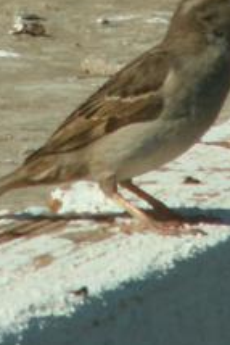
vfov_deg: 1.0
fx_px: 19995
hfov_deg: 0.7
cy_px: 6
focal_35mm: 2090
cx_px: 143
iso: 50
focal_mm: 69.45
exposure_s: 1/400
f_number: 8
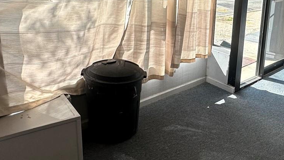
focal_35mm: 42
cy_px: 39
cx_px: 242
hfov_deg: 45.0
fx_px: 316
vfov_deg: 27.9
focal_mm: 2.22
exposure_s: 1/581
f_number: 2.2
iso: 40
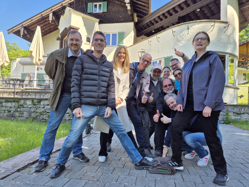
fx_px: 165
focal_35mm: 23
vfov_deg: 58.9
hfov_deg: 73.9
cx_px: 124
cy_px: 94
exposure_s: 1/417
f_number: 1.8
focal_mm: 5.4
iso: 25
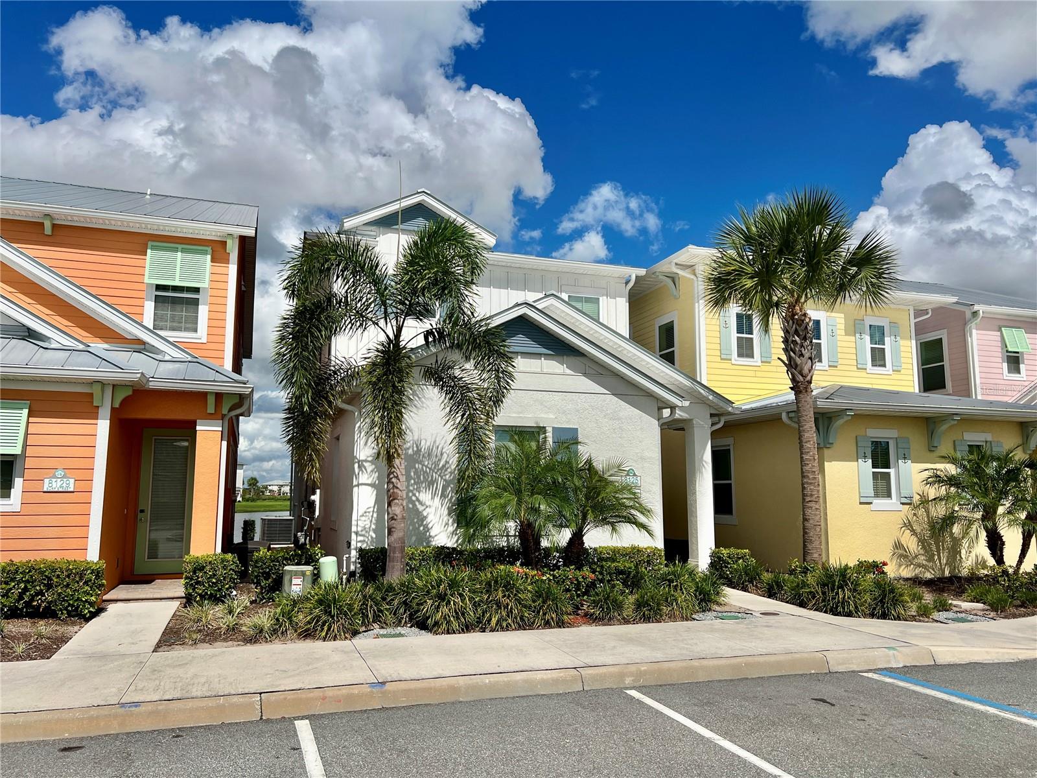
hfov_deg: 67.3
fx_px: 779
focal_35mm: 26
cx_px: 518
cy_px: 389
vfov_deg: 53.1
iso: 50
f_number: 1.5
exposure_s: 1/11364
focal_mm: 5.7
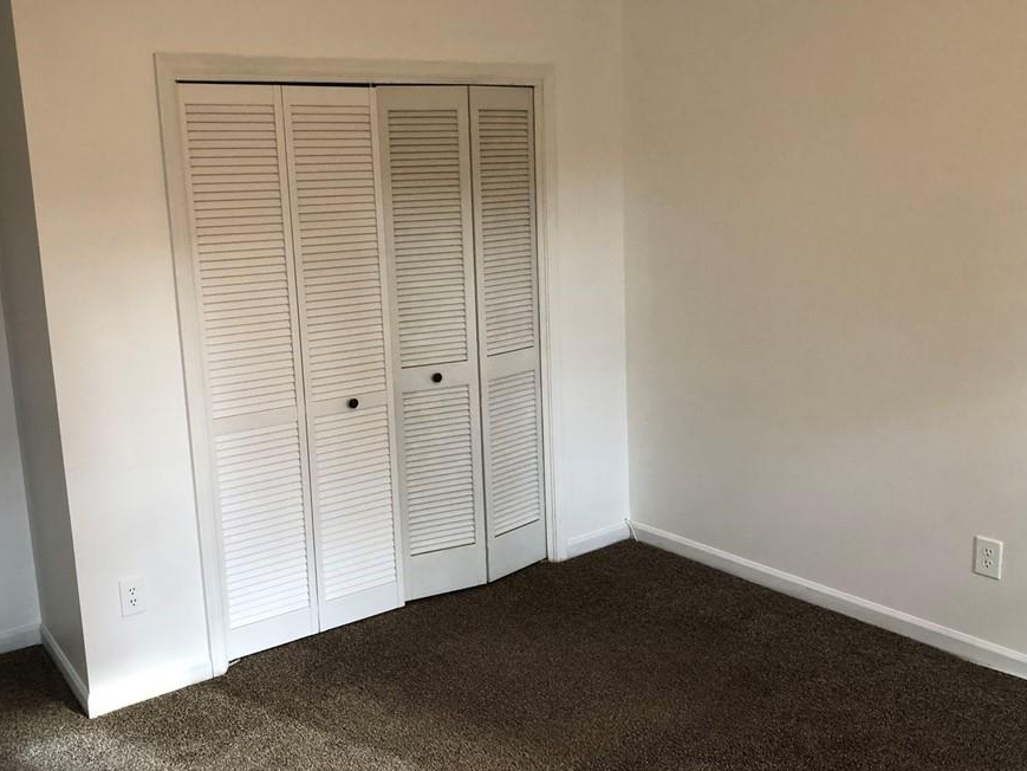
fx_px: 979
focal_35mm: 33
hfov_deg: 55.1
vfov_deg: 42.9
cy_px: 341
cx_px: 440
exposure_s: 1/30
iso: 32
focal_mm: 4
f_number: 1.8
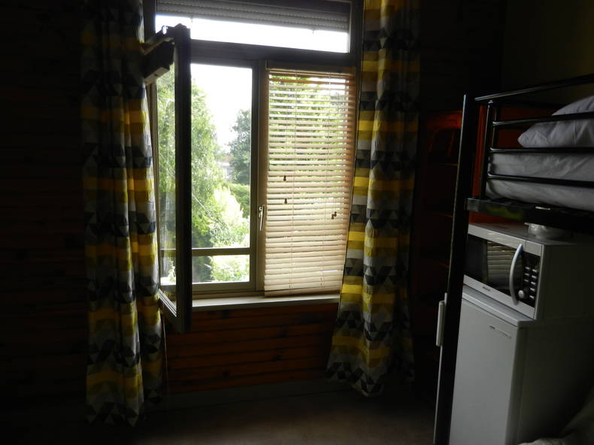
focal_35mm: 25
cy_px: 222
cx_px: 297
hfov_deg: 69.4
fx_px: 429
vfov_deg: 54.9
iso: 160
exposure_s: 1/125
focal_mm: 4.5
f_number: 3.5
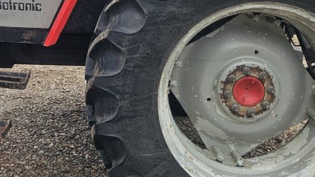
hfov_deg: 30.5
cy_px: -48
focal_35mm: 67
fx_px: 559
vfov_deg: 17.0
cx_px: 52
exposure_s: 1/190
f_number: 1.8
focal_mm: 5.4
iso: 64
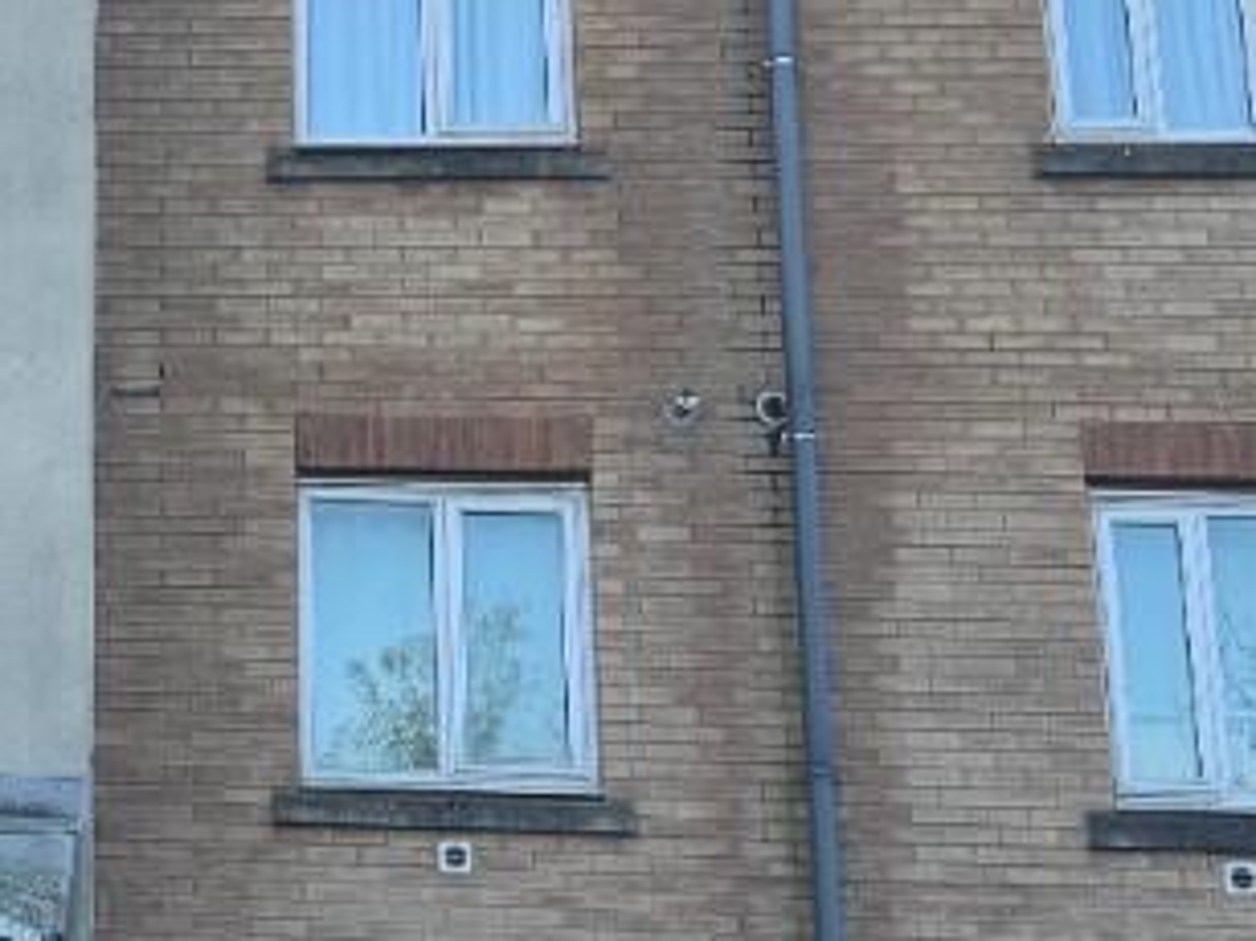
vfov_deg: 18.4
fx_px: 2902
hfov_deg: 22.7
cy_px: 385
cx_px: -200
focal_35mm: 80
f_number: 1.78
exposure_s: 1/651
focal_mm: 6.76
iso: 80
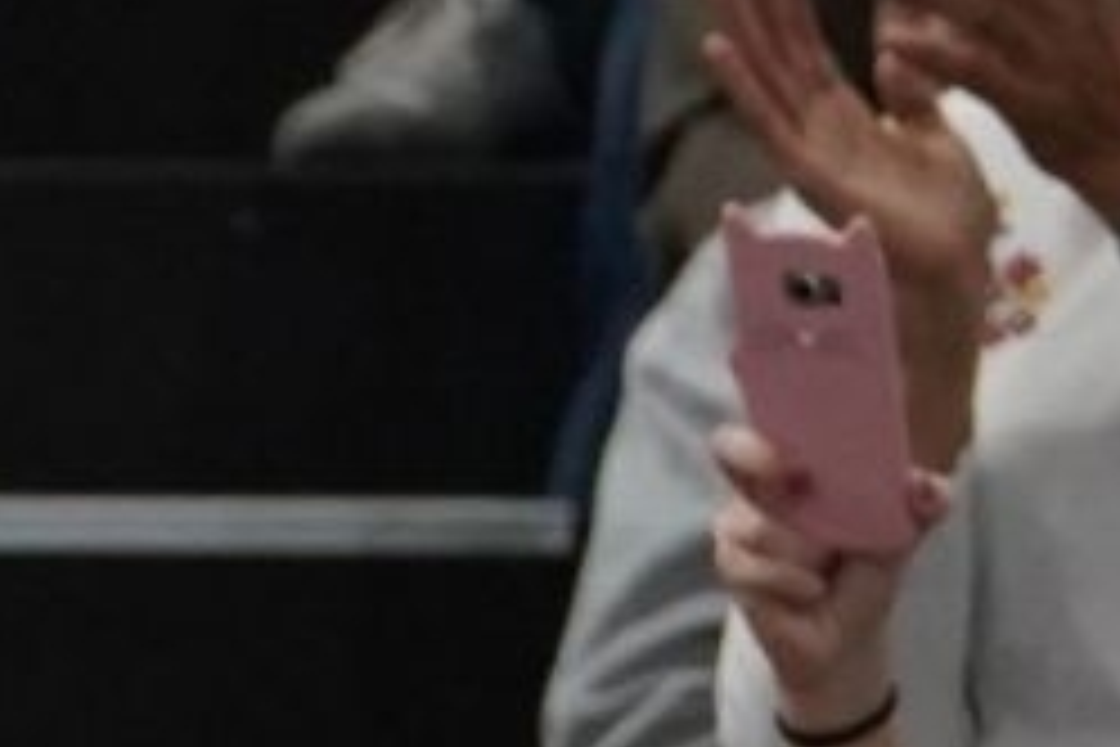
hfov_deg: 1.0
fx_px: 66417
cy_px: 2619
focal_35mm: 2135
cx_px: -976
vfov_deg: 0.6
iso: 2000
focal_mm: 197
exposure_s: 1/1000
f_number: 2.8
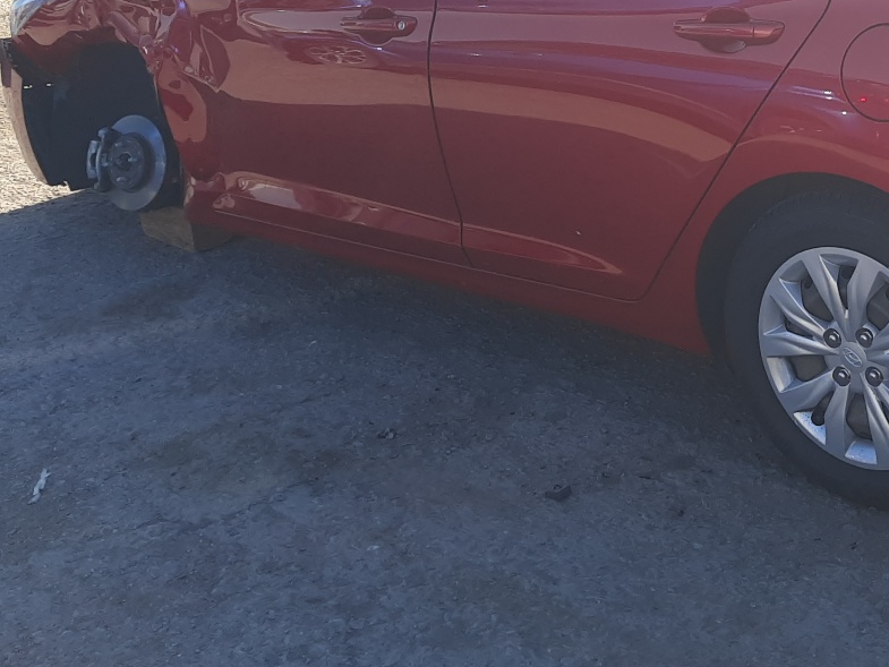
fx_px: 1361
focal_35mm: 53
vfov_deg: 26.9
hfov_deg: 34.4
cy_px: 108
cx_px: 779
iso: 40
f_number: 1.7
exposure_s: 1/909
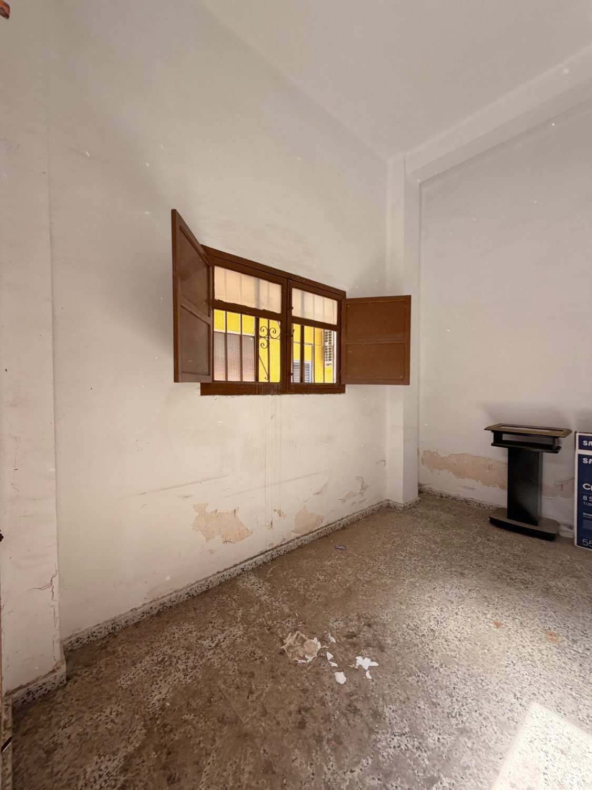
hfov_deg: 85.7
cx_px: 296
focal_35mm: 14
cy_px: 395
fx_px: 319
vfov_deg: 102.1
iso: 64
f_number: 2.2
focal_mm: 2.22
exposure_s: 1/144
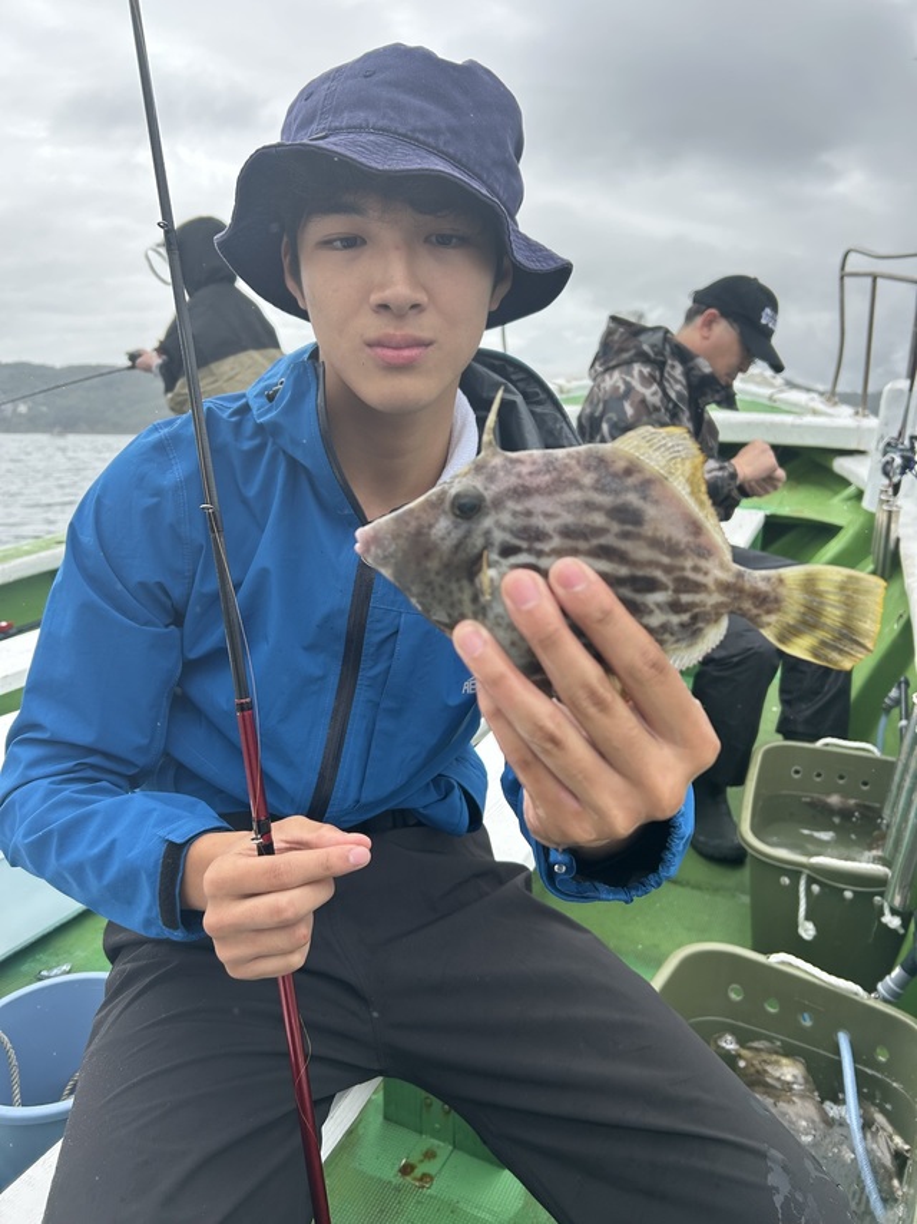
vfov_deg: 67.3
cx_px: 458
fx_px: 919
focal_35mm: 26
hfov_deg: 53.0
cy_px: 612
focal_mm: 5.7
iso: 50
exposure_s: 1/733
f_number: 1.5
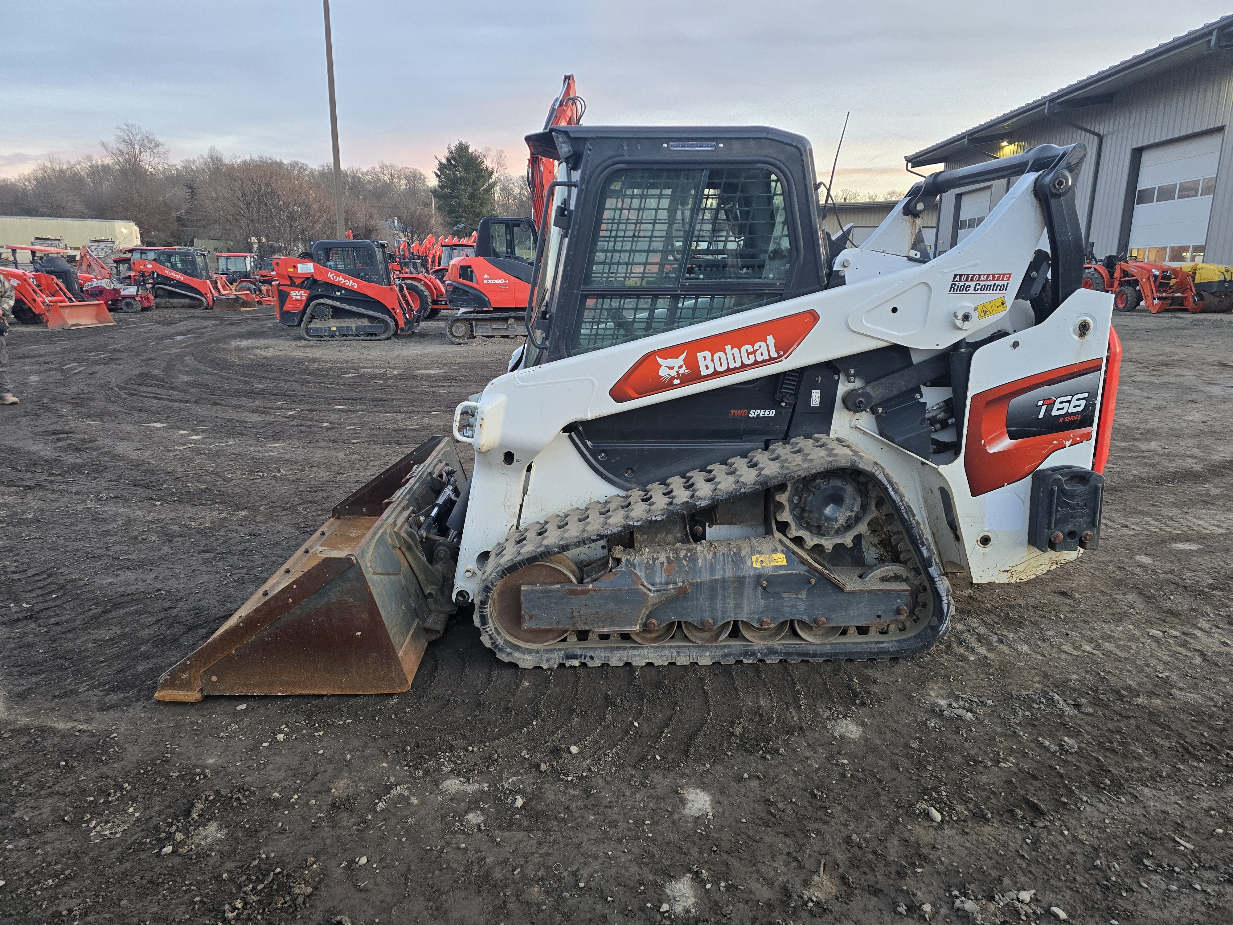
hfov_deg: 73.9
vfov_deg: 58.9
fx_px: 819
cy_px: 462
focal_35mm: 23
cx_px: 616
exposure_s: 1/120
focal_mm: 6.3
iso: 200
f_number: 1.7
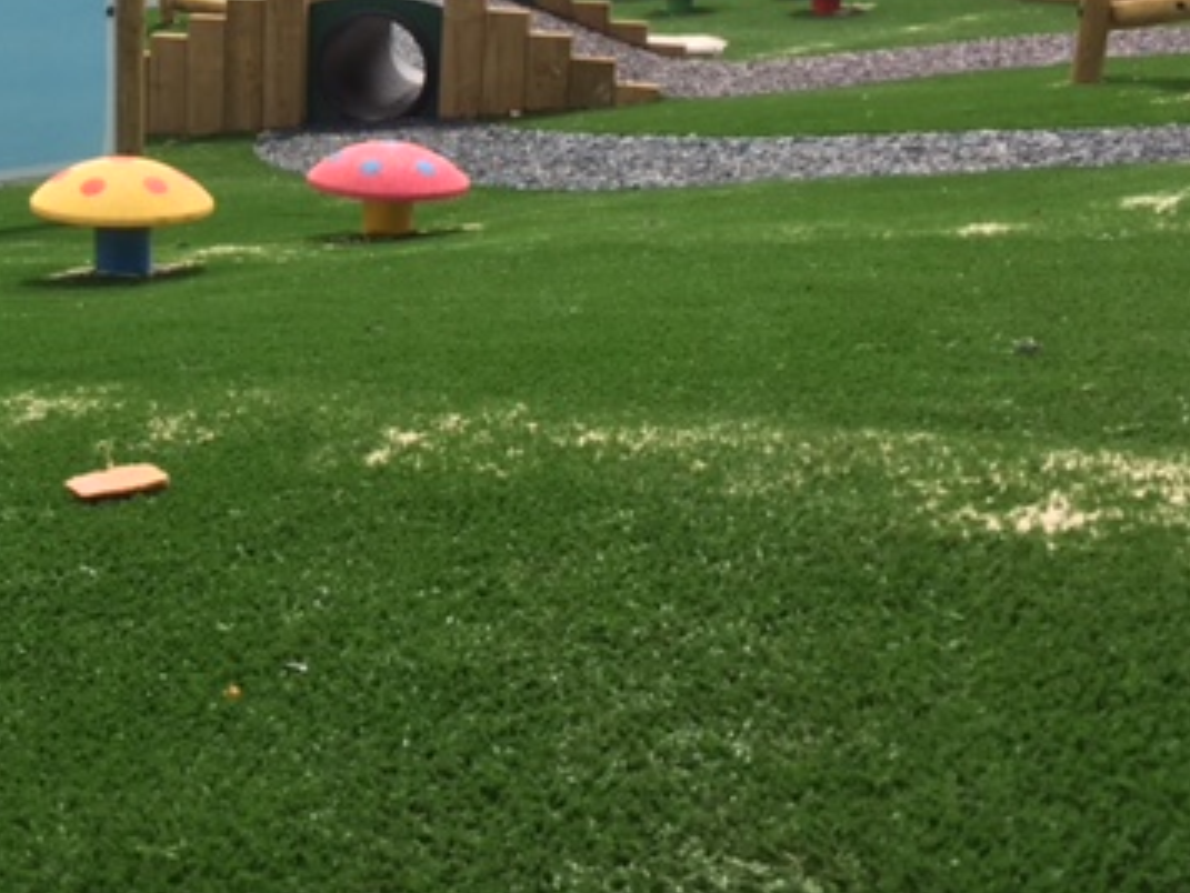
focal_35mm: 52
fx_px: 1788
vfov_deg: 27.5
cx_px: 190
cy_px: 177
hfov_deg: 35.3
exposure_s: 1/920
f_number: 2.2
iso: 32
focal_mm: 4.15
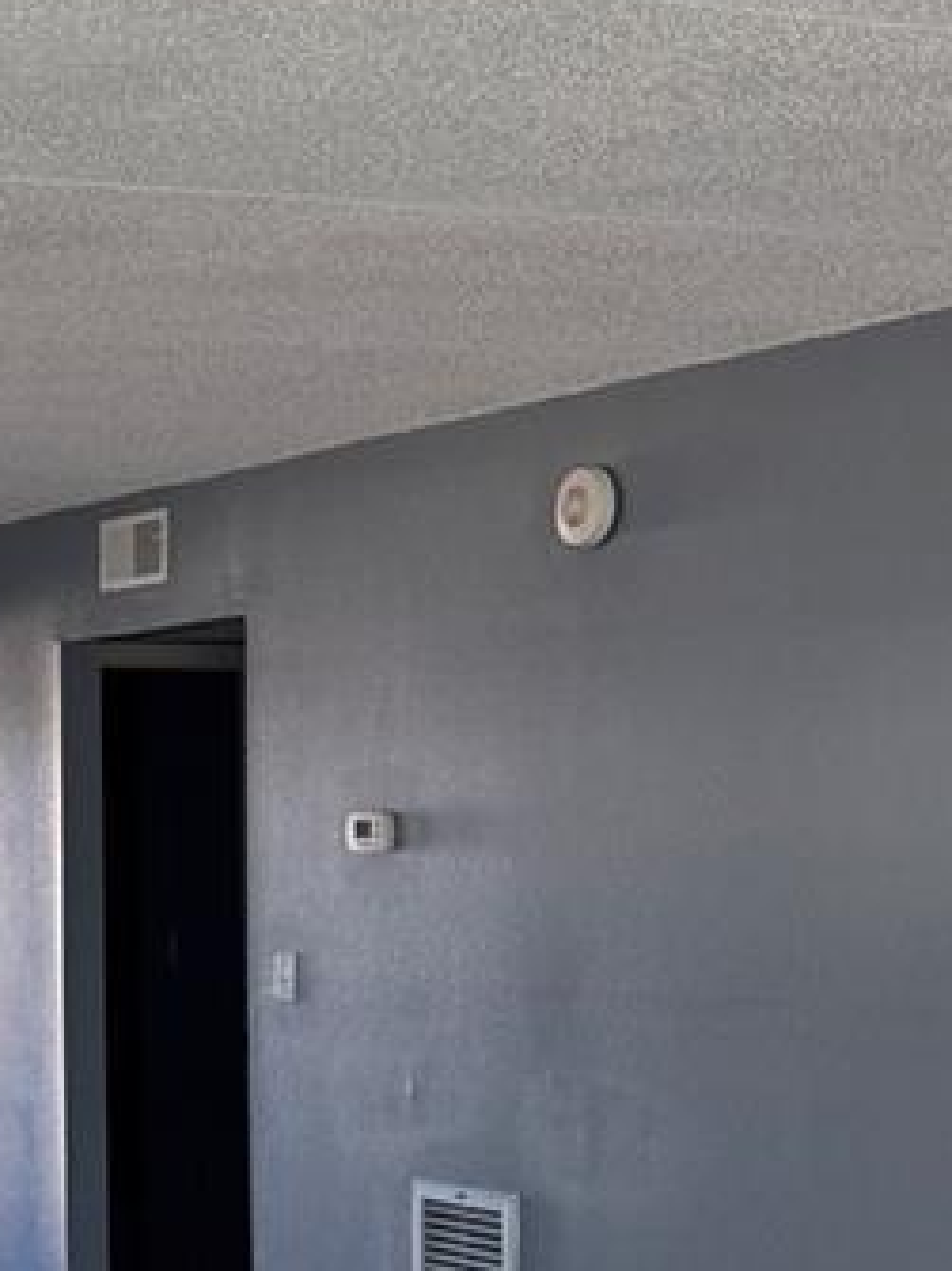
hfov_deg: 16.1
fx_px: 3156
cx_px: -357
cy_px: 827
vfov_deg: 22.7
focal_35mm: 86
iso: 160
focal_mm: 6.76
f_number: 1.78
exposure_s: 1/121
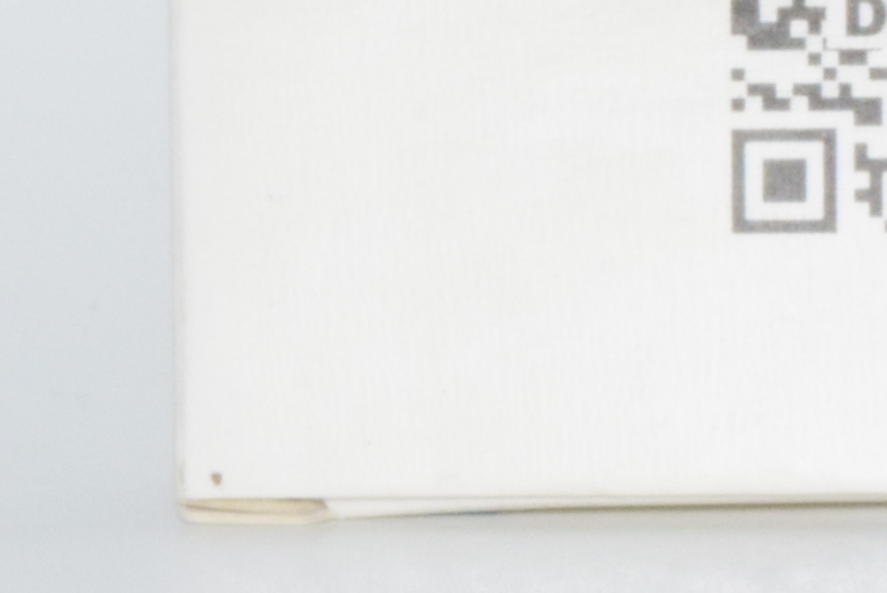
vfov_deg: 3.6
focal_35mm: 377
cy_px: -263
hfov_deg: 5.4
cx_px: 1312
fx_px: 9302
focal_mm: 55
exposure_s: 1/60
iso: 1600
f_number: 36
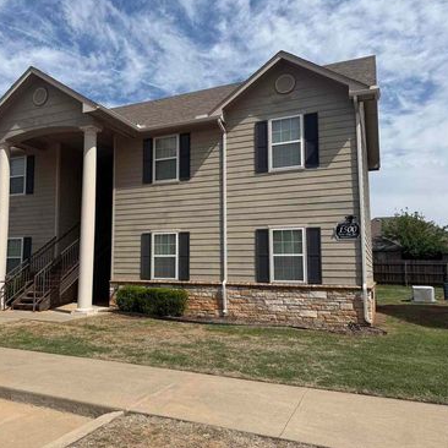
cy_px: 221
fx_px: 425
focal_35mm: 29
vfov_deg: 55.6
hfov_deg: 54.9
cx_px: 163
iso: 80
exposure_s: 1/6711
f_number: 1.78
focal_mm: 6.76
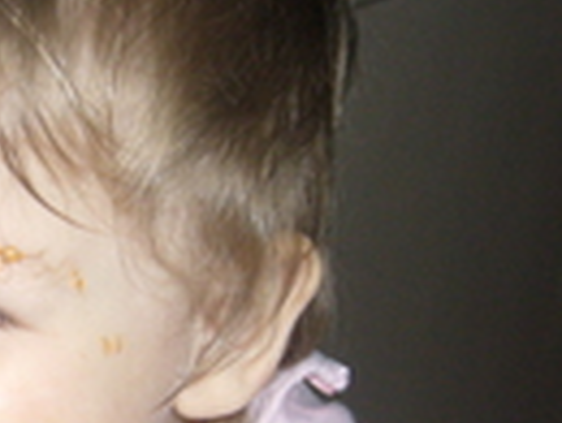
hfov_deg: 15.7
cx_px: -91
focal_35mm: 121
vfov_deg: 12.2
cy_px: 397
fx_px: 1968
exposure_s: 1/30
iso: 100
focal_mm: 5.8
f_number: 2.8
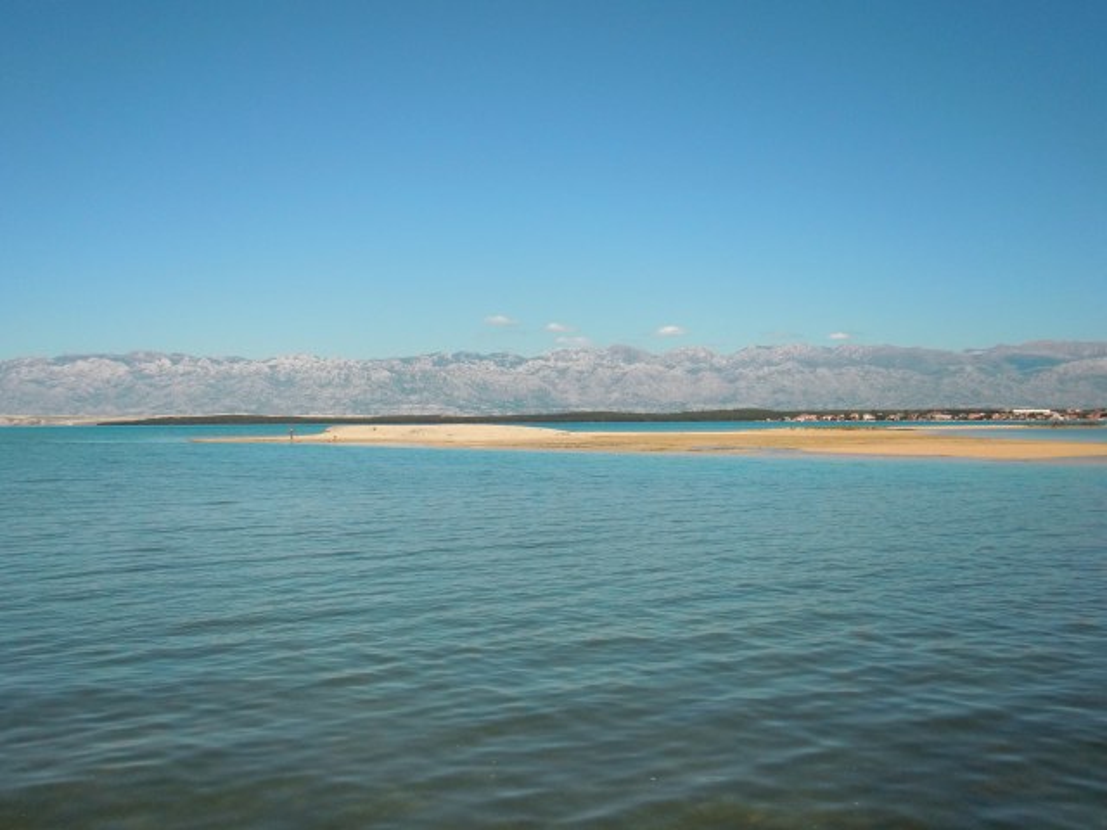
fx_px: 1215
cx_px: 554
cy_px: 415
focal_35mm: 38
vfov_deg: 37.7
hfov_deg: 49.0
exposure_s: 1/320
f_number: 8.9
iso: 100
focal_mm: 6.66
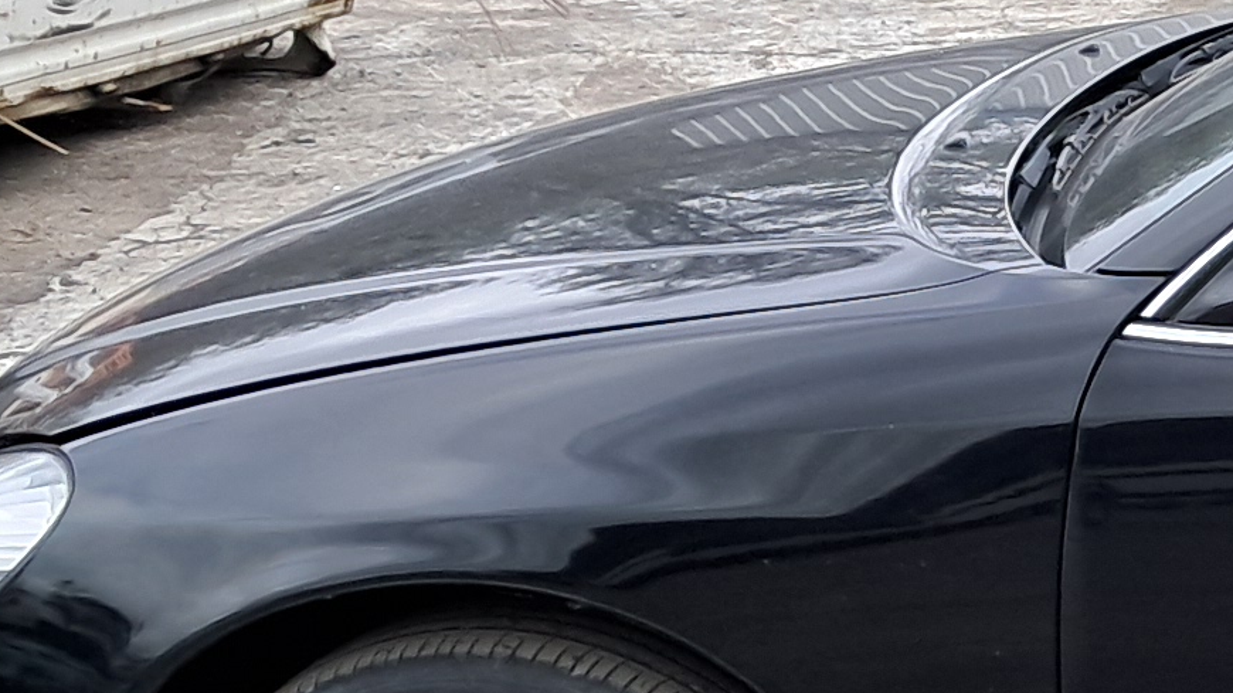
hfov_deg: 13.8
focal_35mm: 138
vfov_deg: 8.8
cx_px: 2259
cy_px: 445
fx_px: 4511
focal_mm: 4
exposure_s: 1/225
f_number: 1.8
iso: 50
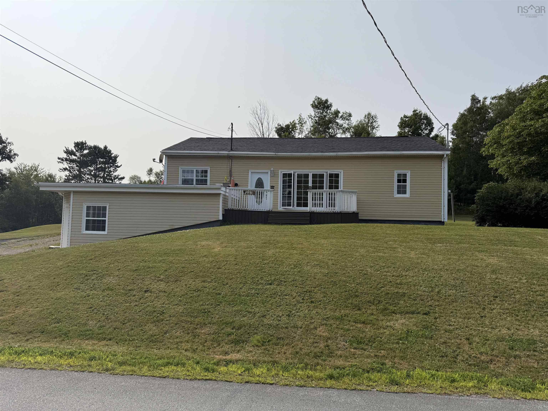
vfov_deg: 56.8
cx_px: 274
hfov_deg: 71.6
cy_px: 206
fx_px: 380
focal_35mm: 24
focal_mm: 6.76
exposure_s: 1/11905
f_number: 1.78
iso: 80
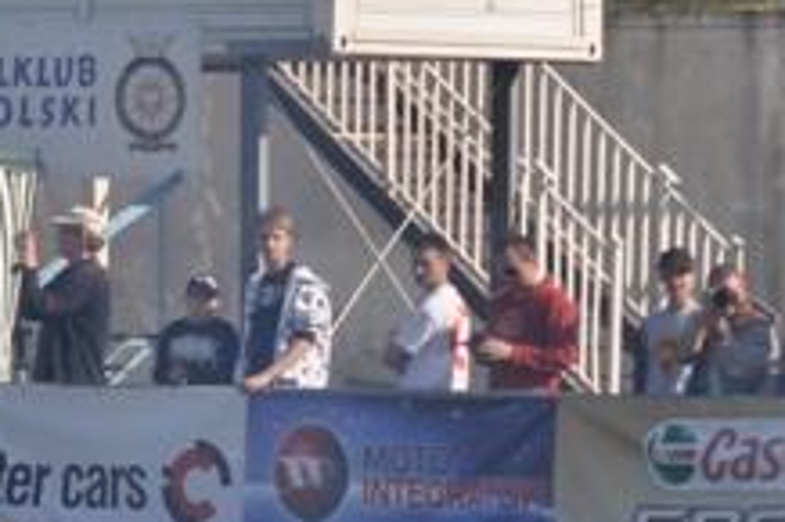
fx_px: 10833
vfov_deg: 2.8
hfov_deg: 4.1
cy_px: 144
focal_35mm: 497
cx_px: -729
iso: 200
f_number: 5.6
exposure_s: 1/1250
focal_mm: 75
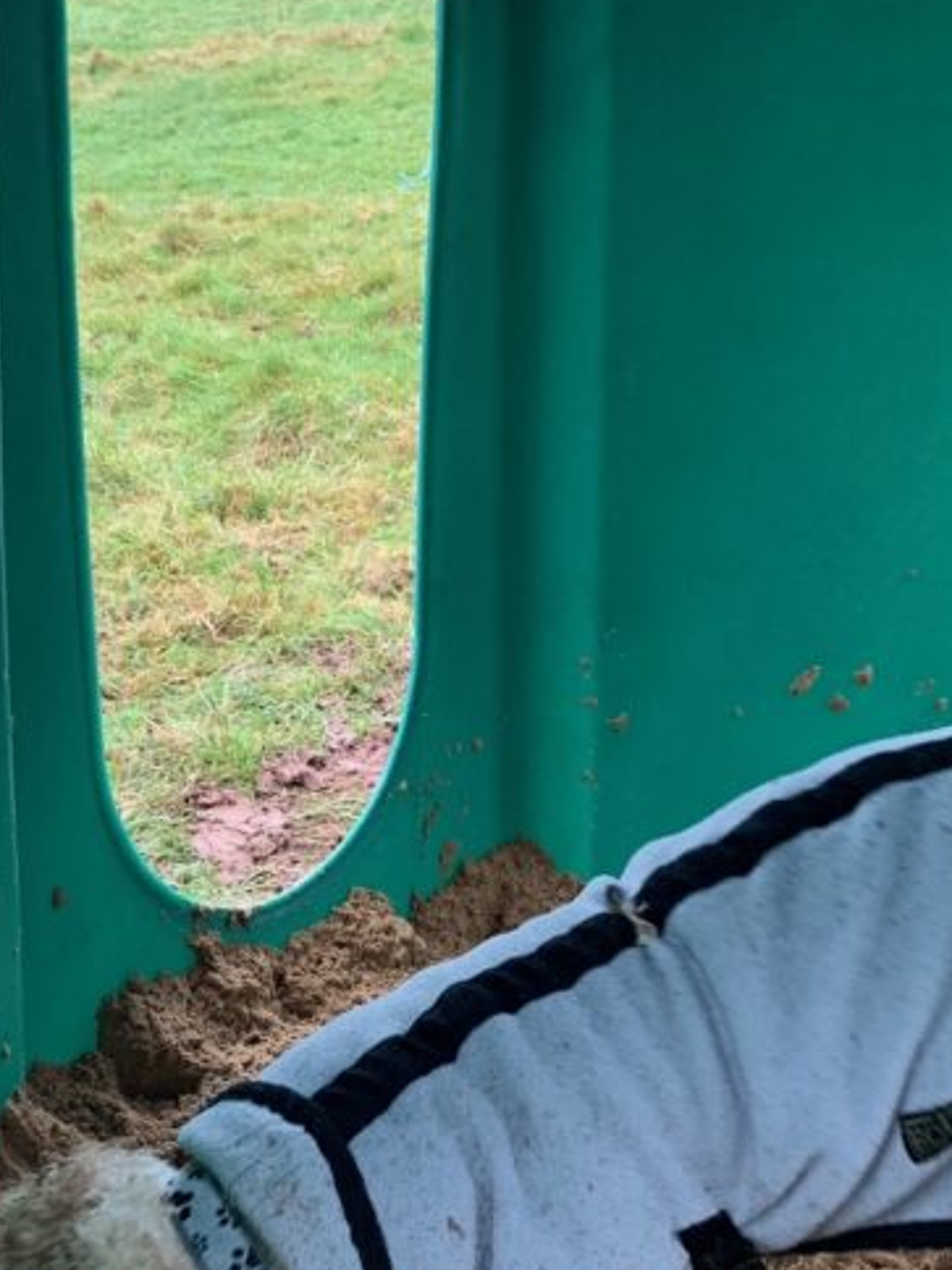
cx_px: 388
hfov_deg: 26.5
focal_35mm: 55
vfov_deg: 33.4
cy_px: 1094
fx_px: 2017
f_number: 1.8
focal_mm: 4.25
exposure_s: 1/92
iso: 100
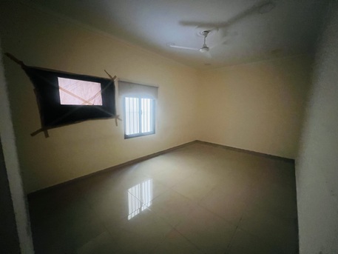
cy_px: 127
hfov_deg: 106.2
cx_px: 169
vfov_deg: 89.9
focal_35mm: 13
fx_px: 127
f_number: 1.8
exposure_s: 1/42
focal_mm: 1.57
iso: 1000
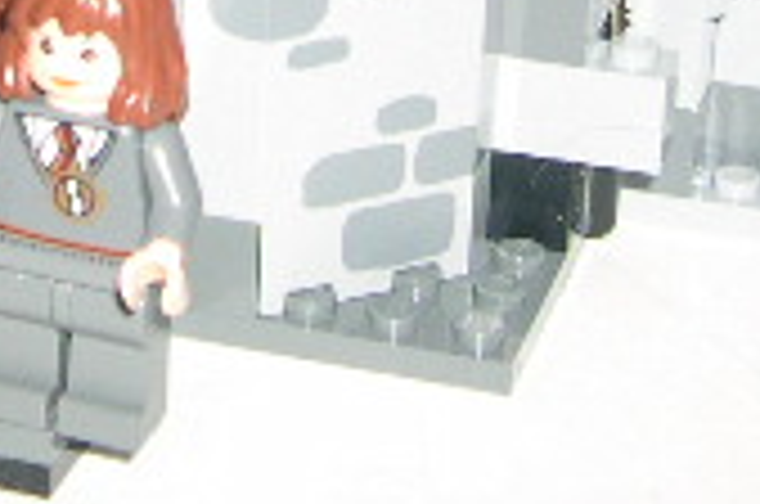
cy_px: -495
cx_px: 54
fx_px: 3161
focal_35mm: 150
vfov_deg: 8.6
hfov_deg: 13.6
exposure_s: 1/60
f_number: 2.8
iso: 100
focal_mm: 8
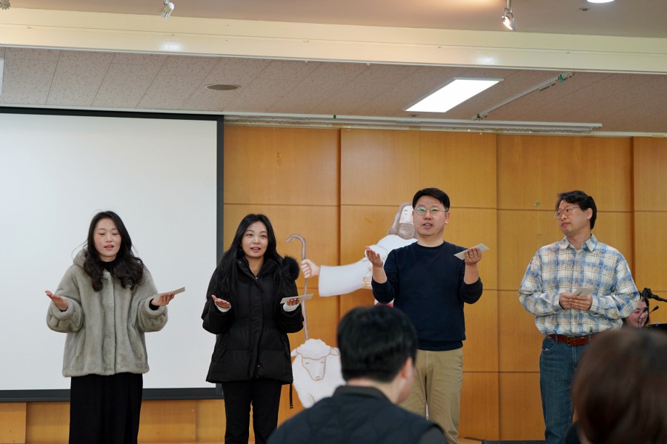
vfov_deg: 16.5
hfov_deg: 24.5
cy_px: 222
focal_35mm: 83
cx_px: 334
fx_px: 1538
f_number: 4
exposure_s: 1/160
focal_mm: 83
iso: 800
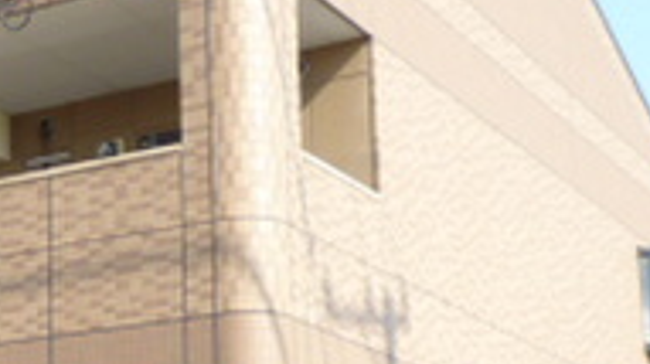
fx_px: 1722
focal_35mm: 100
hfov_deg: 20.3
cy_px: 328
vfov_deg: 12.0
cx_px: -78
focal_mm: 4.4
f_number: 2.8
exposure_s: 1/500
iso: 80
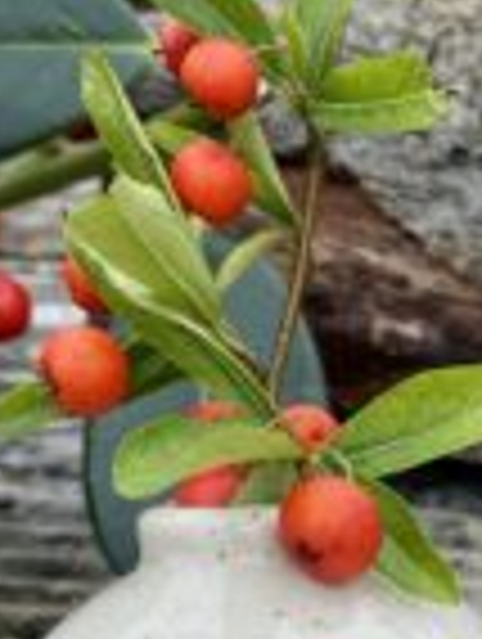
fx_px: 1351
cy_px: 536
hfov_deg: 19.7
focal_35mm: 73
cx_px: 459
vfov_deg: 26.0
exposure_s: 1/497
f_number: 1.8
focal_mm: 4.25
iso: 32
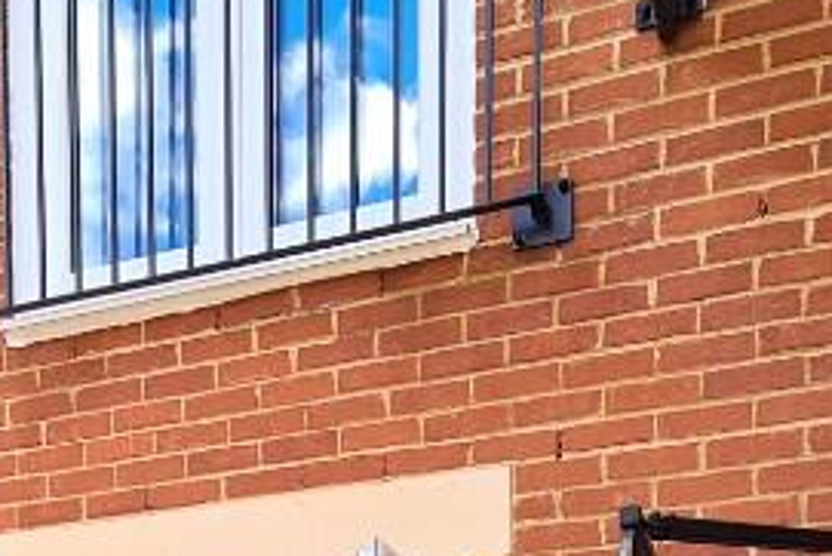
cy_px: 986
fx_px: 1179
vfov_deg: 19.9
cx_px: 206
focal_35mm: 51
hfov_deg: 37.9
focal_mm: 2.2
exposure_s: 1/133
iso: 50
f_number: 2.2
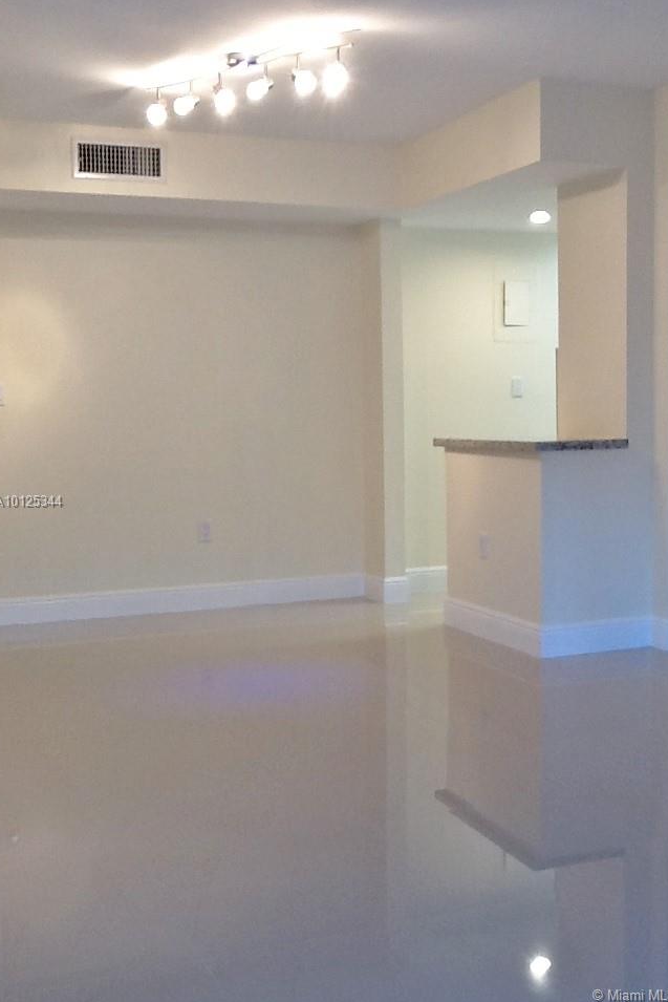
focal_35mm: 46
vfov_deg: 42.7
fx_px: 1280
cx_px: 369
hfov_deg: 29.2
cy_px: 502
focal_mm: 2.03
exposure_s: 1/30
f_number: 2.4
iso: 50
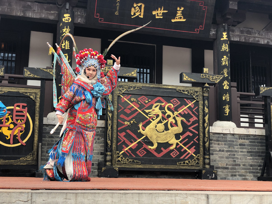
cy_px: 102
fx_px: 409
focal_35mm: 52
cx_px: 136
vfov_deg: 28.0
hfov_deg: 36.8
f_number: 2.4
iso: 16
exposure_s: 1/243
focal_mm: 6
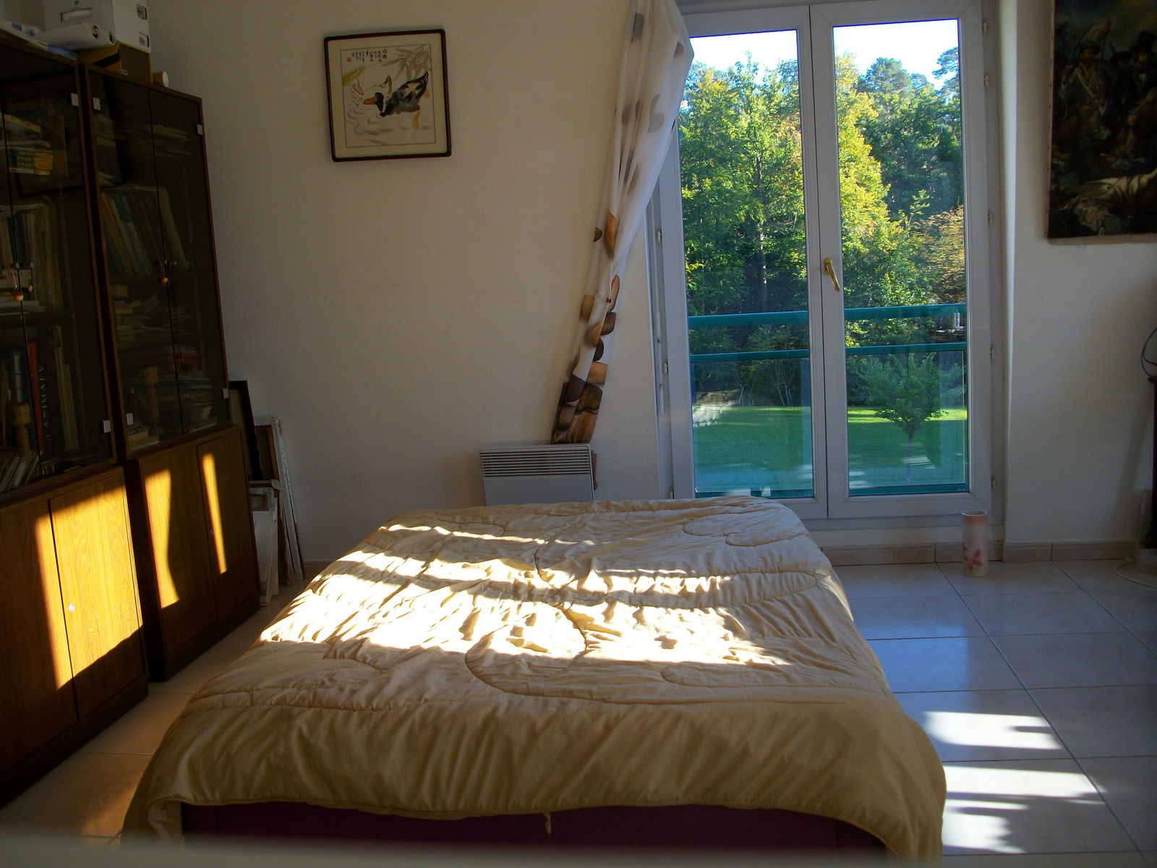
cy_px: 434
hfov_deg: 54.0
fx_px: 1136
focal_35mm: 34
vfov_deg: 41.8
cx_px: 578
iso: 80
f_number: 2.9
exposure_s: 1/114
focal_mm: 5.7
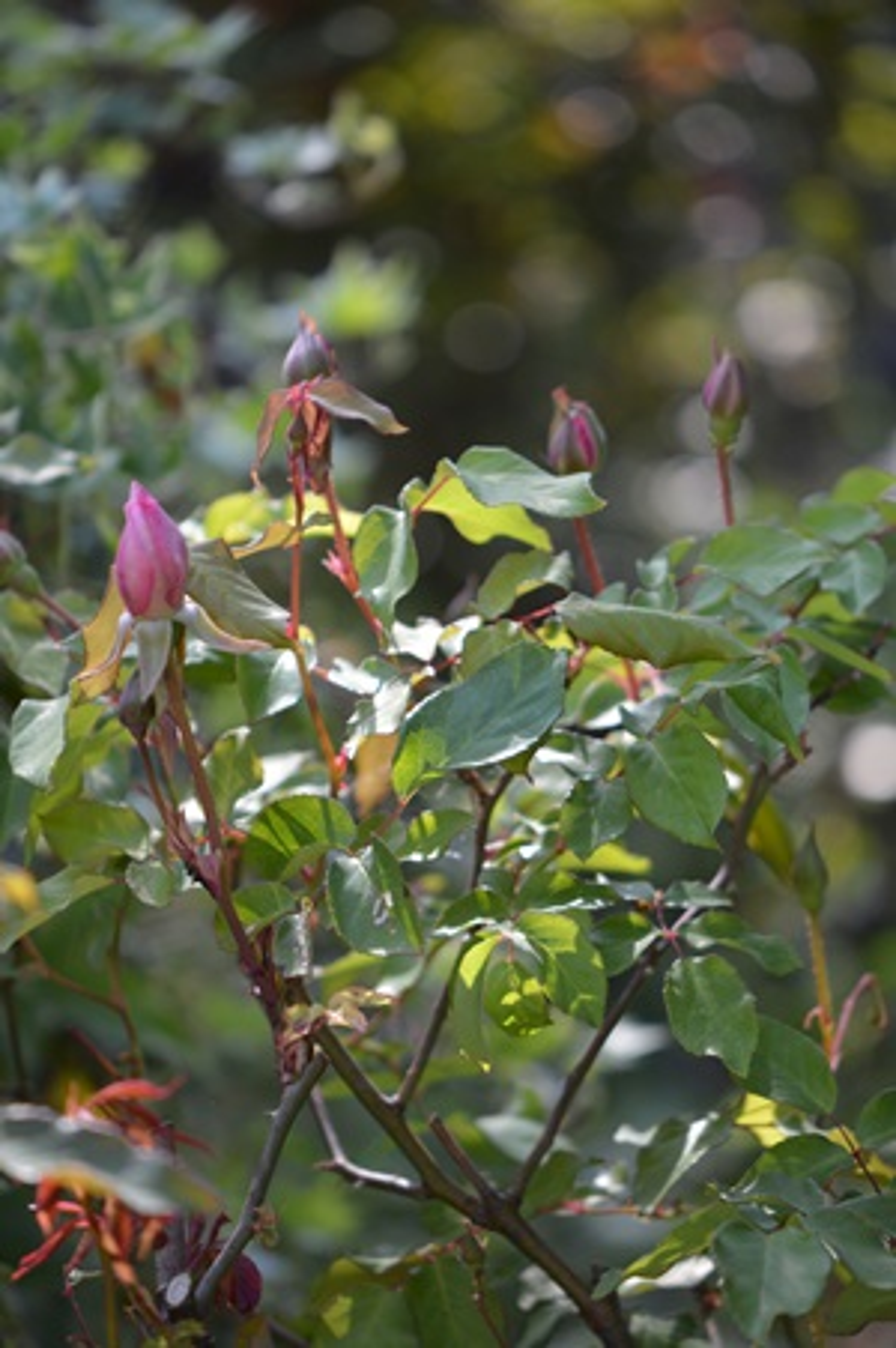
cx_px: 448
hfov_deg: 10.7
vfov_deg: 16.1
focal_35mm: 128
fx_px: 4767
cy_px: 674
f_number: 4
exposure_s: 1/250
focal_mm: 85
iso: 100
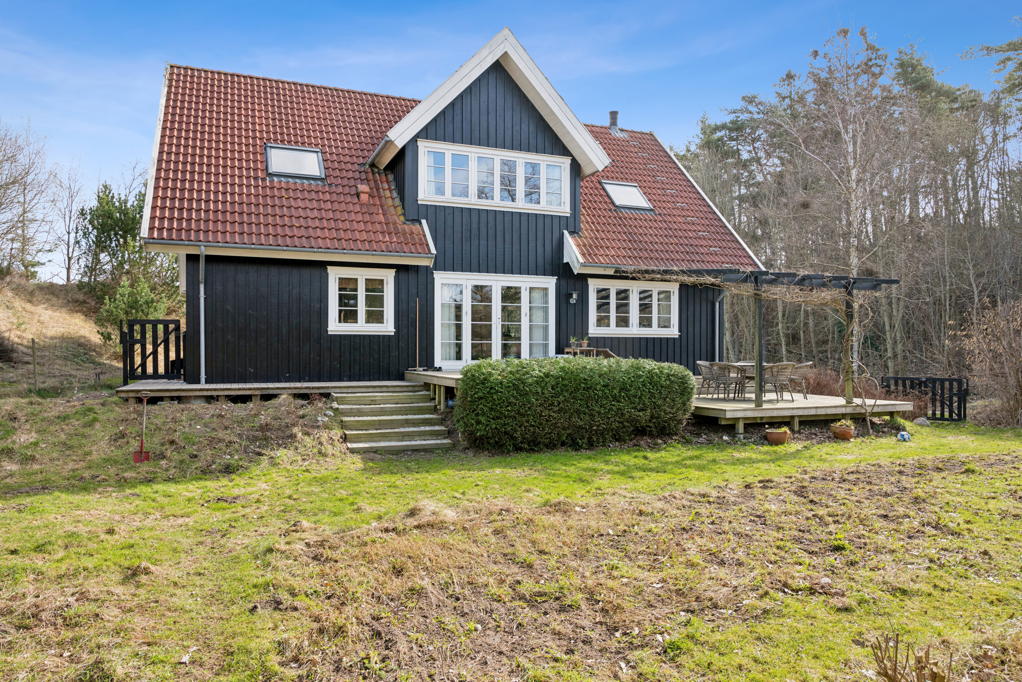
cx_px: 511
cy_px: 341
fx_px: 681
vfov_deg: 53.1
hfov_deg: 73.7
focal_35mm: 24
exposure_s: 1/200
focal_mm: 24
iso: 400
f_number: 8
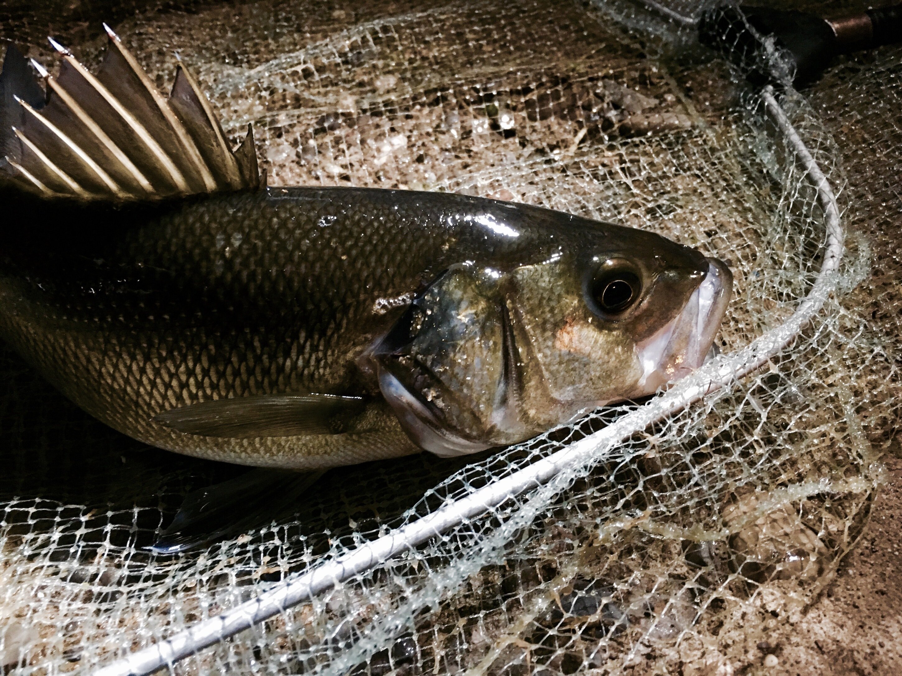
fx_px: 756
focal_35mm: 29
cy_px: 338
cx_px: 451
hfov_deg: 61.7
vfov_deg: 48.2
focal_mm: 4.15
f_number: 2.2
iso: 200
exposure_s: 1/20
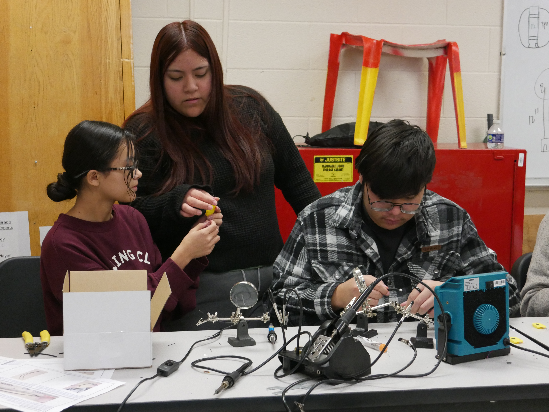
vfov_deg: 25.2
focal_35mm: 58
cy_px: 206
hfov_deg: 33.2
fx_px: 920
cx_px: 274
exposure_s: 1/100
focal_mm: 29
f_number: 5.4
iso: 3200
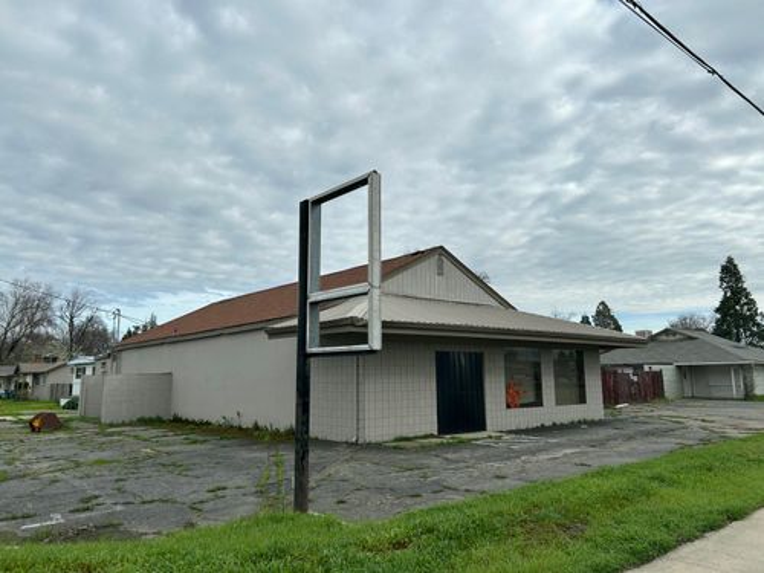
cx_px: 382
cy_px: 286
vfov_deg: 53.1
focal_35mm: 26
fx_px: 574
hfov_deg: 67.3
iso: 50
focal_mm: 5.7
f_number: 1.5
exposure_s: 1/5076
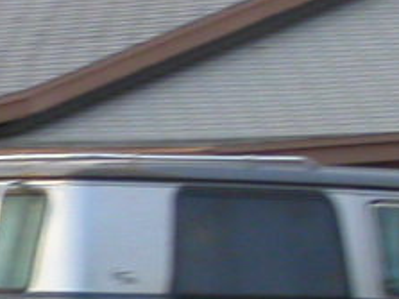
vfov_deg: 2.9
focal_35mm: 509
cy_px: 362
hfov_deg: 3.9
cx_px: -408
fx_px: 5864
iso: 100
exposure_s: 1/80.3
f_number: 4.8
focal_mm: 16.8
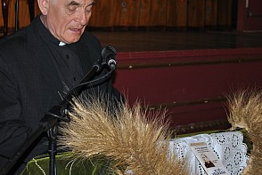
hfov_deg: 21.6
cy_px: 69
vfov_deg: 14.6
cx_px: 114
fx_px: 685
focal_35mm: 94
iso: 200
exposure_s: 1/60
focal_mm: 46
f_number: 5.3
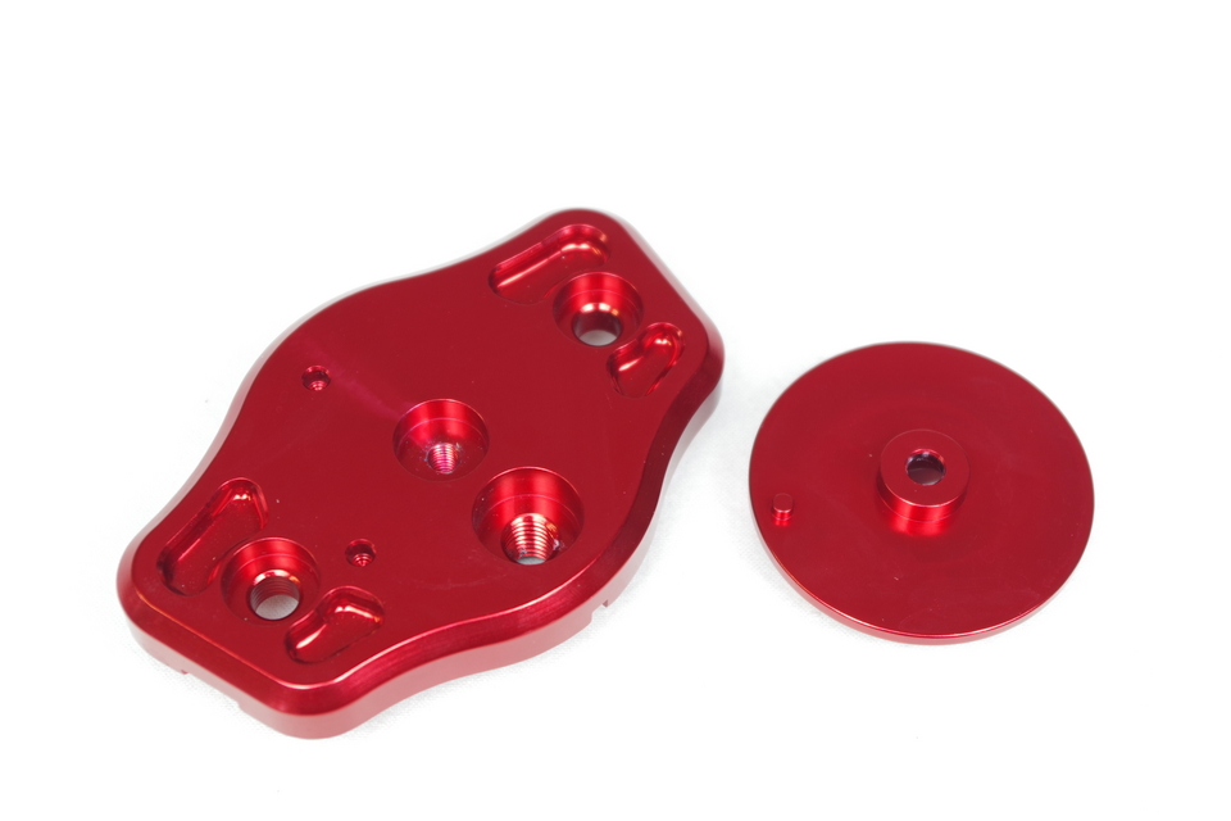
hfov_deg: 31.4
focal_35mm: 64
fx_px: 2188
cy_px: 410
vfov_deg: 21.2
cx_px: 616
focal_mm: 42.5
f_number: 4.5
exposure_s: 1/6
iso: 100
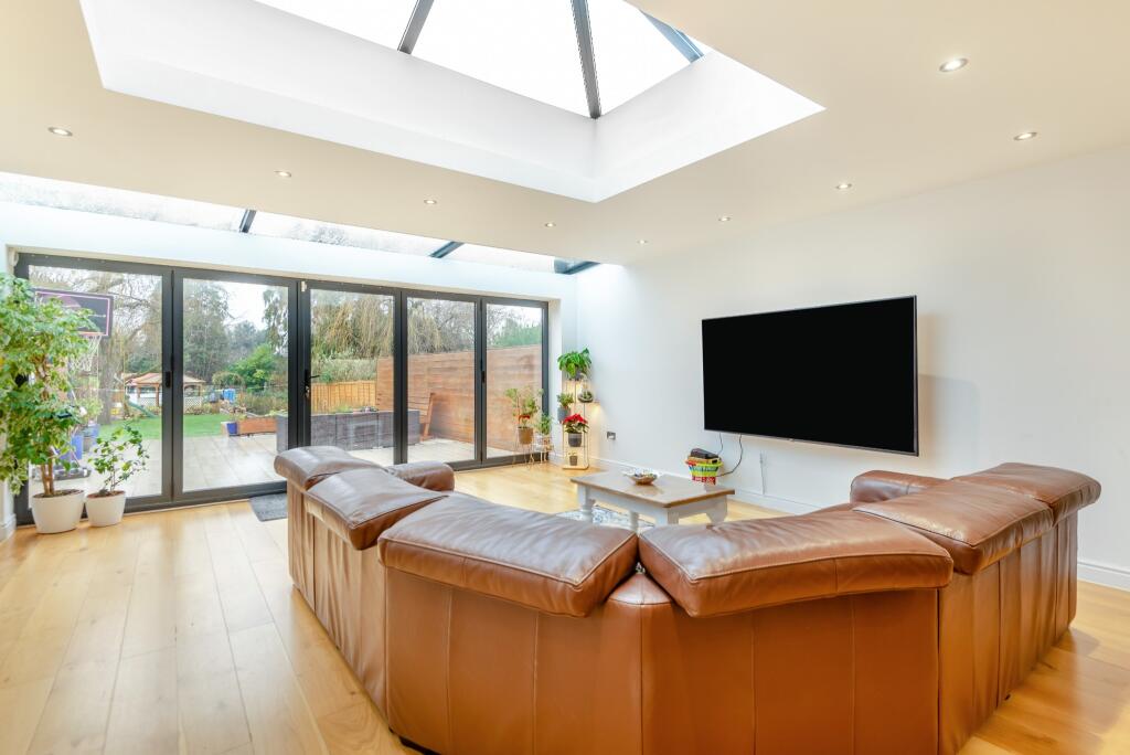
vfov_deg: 73.8
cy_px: 378
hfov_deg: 96.7
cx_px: 565
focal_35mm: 16
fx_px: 502
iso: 125
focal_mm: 16
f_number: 8
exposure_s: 1/13
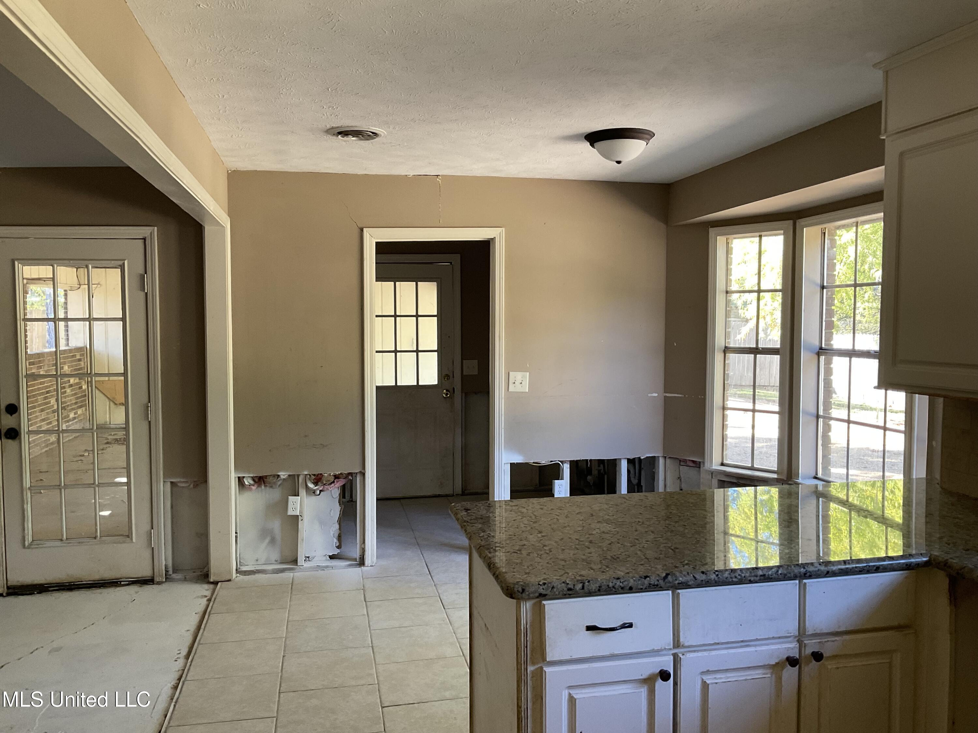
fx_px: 819
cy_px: 366
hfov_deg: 61.7
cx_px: 489
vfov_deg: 48.2
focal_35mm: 29
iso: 50
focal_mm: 3
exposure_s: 1/50
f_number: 1.8
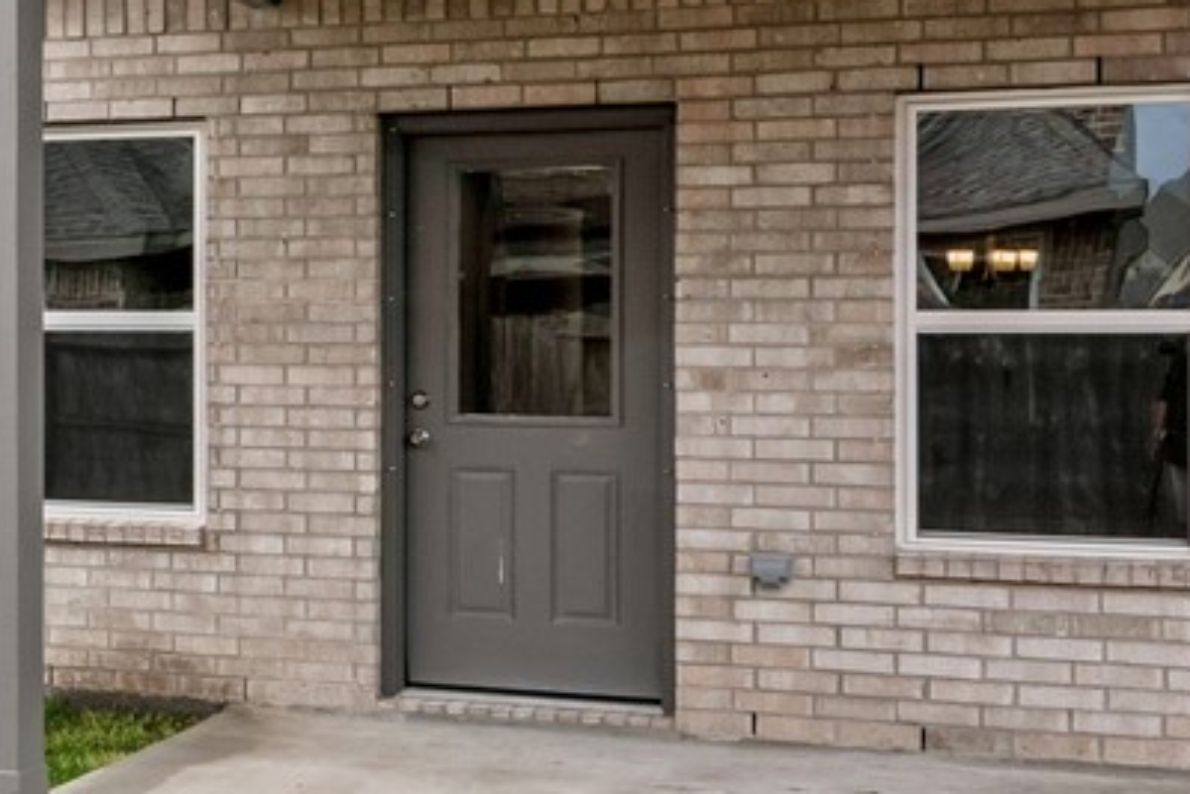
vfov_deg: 16.6
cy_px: 281
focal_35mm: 82
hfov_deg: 21.8
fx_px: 2711
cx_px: -431
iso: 100
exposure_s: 1/100
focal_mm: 16
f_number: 9
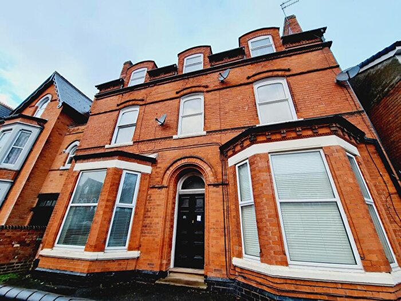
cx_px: 200
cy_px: 150
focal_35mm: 13
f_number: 2.2
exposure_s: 1/168
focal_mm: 2.2
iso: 50
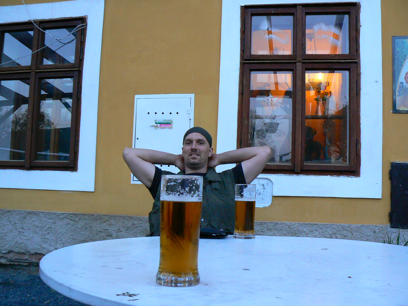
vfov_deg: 39.7
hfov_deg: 51.4
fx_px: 424
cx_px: 204
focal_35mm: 36
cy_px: 153
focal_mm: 6
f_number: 2.8
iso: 200
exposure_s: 1/25
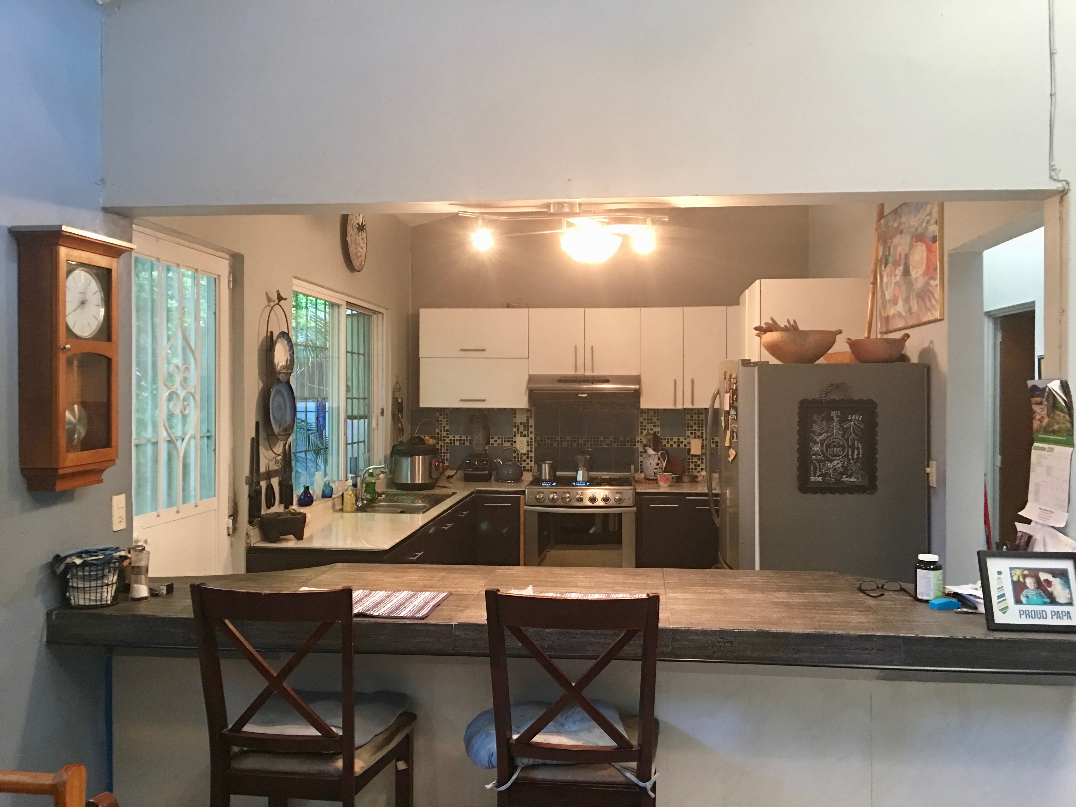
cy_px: 404
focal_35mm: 29
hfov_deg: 61.7
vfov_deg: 48.2
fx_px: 901
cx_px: 538
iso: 50
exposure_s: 1/4
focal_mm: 4.15
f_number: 2.2
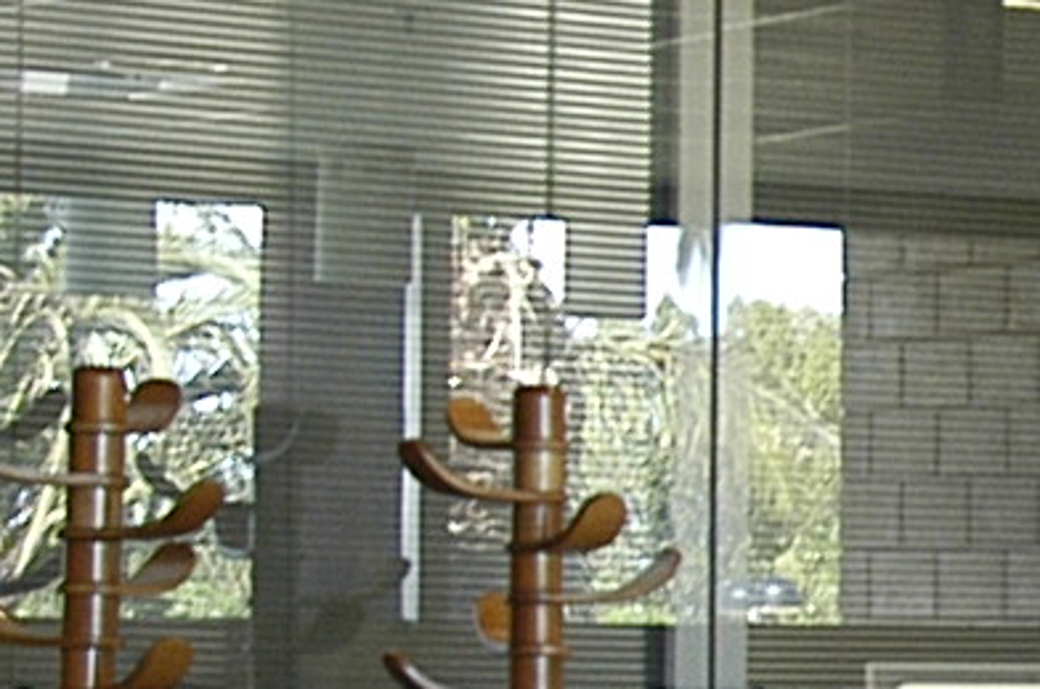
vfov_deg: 7.0
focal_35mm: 196
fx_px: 5648
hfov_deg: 9.1
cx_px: 2741
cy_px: 570
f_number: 4
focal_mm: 17
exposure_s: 1/50
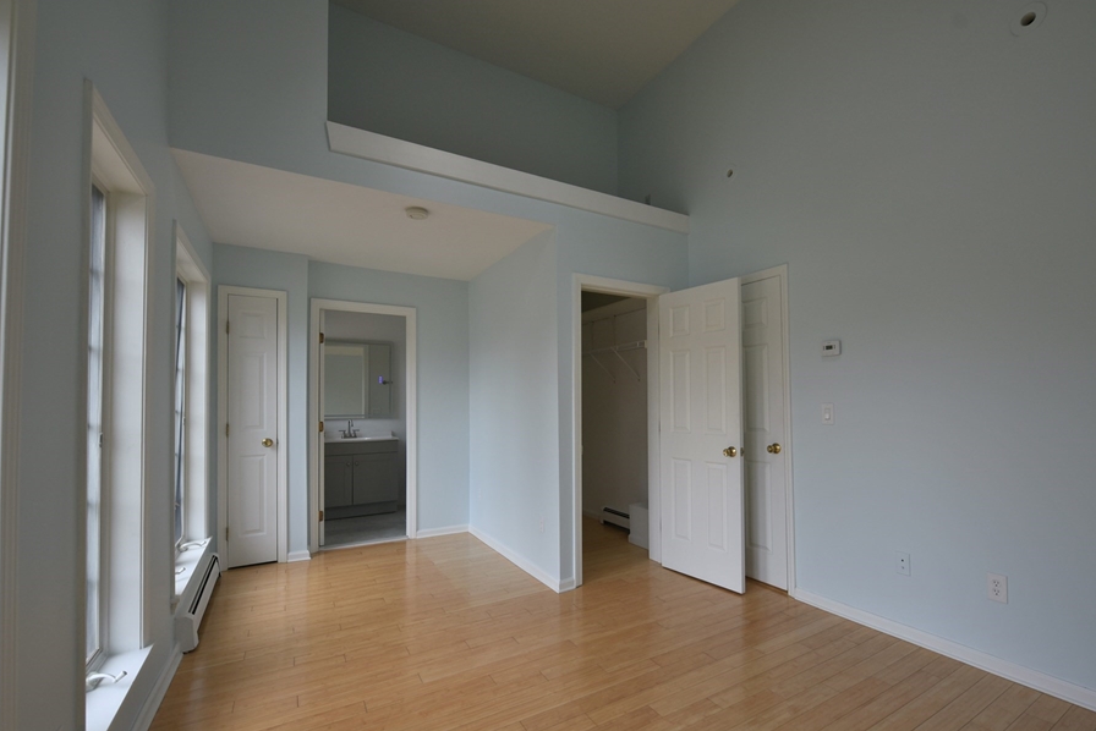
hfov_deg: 96.3
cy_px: 389
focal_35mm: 16
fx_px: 487
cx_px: 608
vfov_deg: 73.7
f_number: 6.3
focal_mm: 14
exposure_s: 1/80
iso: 500
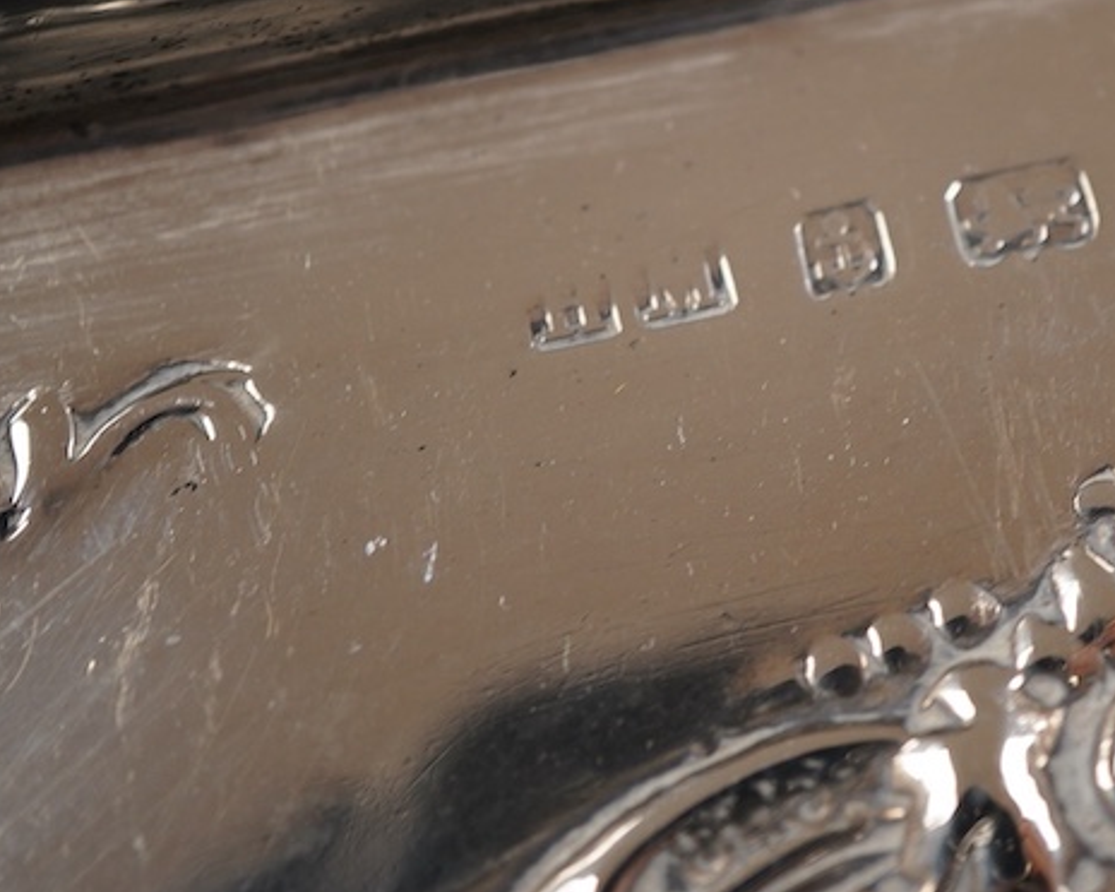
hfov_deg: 23.1
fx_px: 2705
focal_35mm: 82
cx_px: 791
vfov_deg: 18.6
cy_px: 236
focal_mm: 30
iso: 500
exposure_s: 1/125
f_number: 5
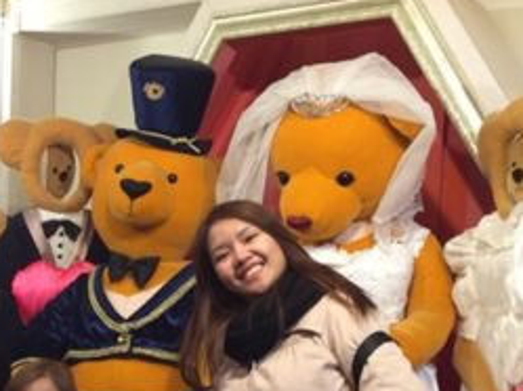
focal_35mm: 70
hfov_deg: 27.0
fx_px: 1056
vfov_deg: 20.2
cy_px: 399
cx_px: 69
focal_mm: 4.15
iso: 160
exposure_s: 1/33
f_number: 2.2
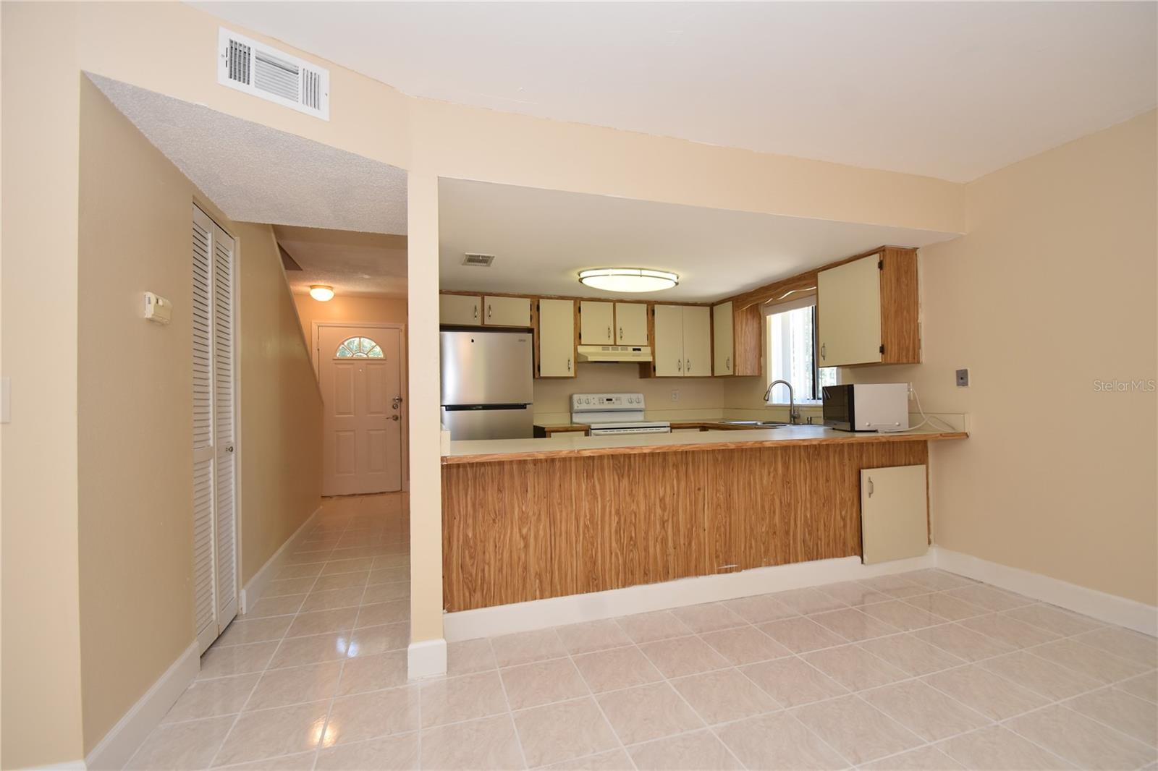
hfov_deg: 100.4
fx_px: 482
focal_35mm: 15
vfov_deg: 77.3
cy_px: 386
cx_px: 579
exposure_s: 1/60
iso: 220
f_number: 4
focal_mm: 10
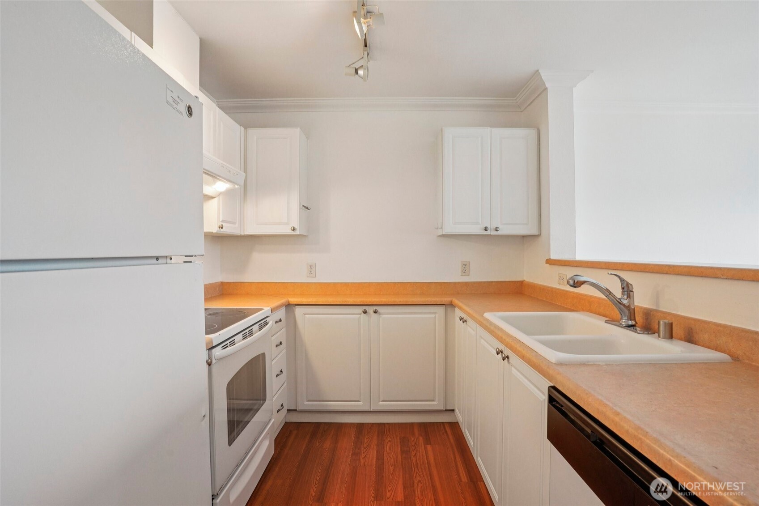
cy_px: 253
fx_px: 358
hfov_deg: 93.3
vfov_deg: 70.4
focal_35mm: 17
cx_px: 380
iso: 400
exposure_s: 1/20
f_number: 8
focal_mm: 17
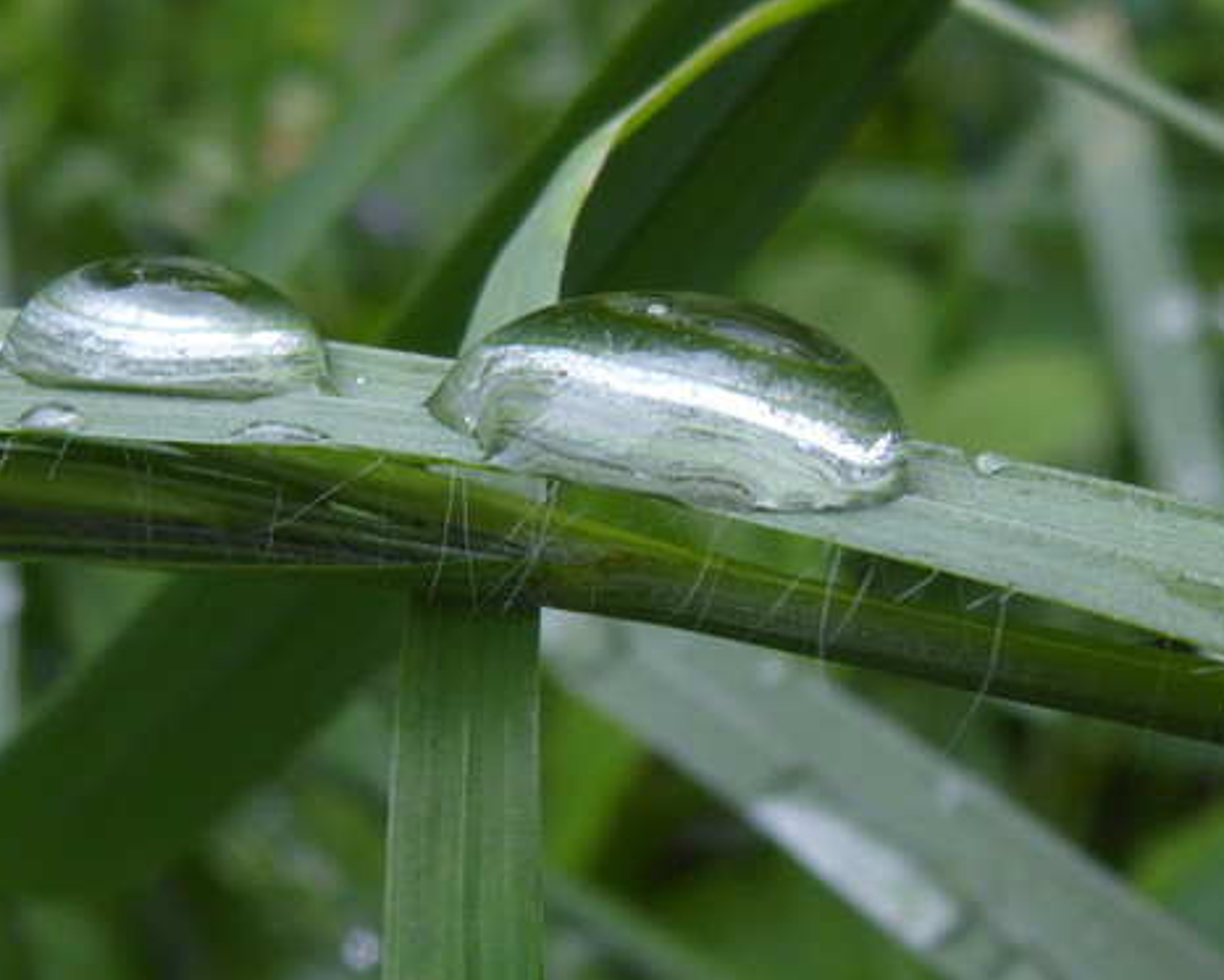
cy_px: 490
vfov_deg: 17.5
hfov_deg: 21.7
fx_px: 3189
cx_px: 636
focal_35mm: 88
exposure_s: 1/160
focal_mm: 4.9
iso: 80
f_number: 3.3
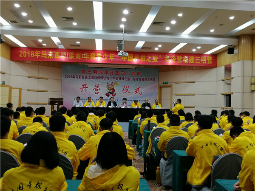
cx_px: 128
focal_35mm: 34
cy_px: 96
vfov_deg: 41.8
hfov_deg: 54.0
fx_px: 250
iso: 320
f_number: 2.2
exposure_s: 1/33.3
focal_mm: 3.95
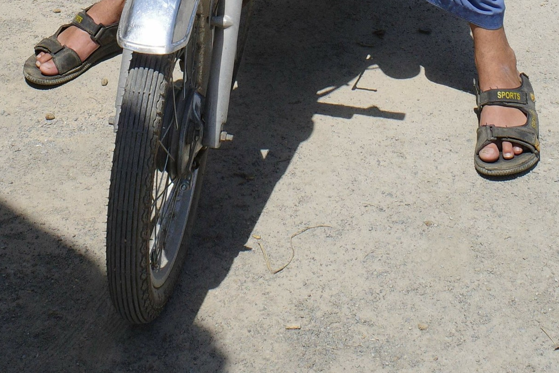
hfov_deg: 21.5
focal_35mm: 95
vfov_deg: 12.5
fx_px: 1475
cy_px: -402
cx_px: 297
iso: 400
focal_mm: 18.3
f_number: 9
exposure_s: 1/640
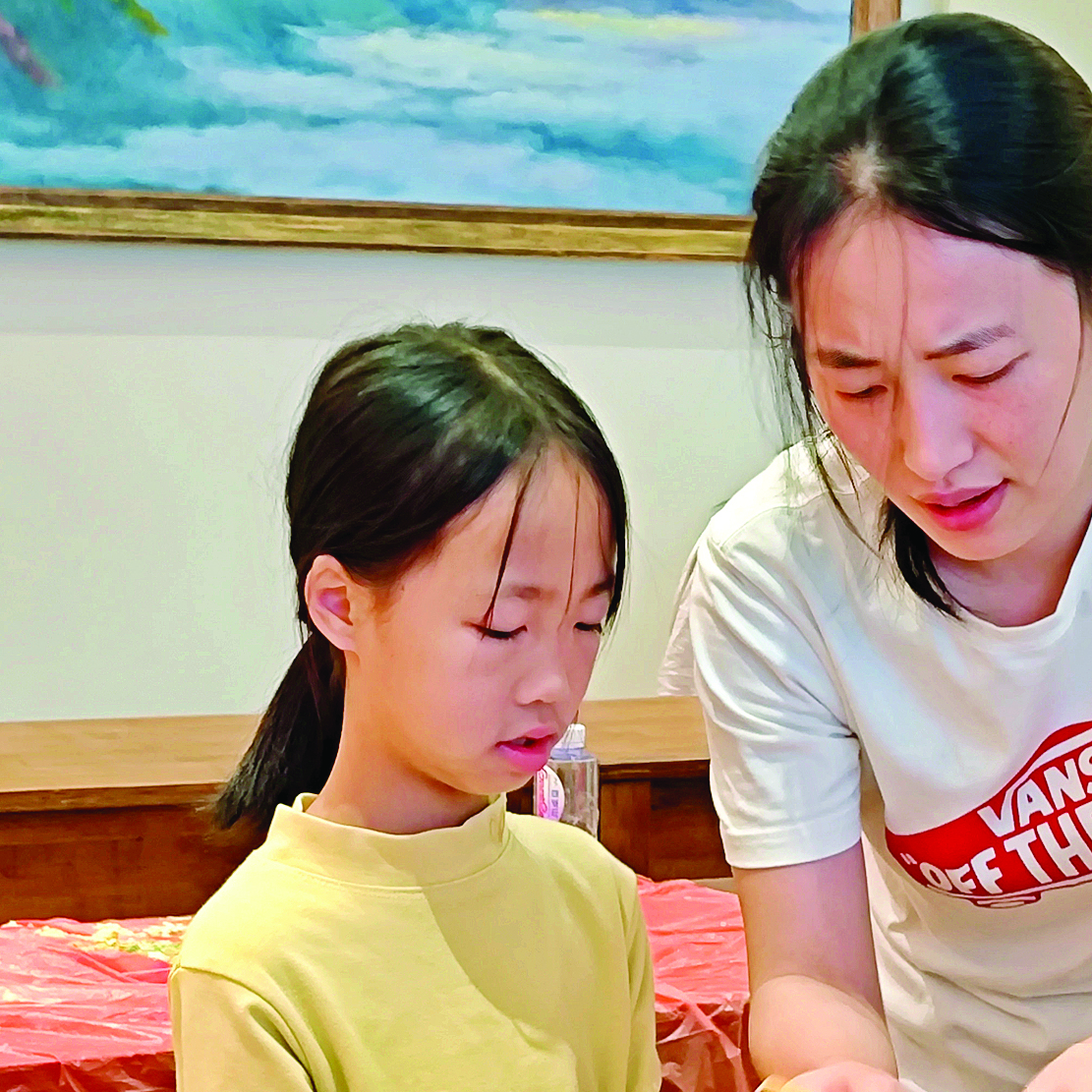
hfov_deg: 20.7
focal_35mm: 83
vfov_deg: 20.7
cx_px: 814
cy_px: 830
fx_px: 2962
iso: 500
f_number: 2.8
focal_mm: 6.68
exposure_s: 1/38.8
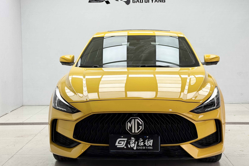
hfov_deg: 32.4
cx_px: 134
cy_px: 59
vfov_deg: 21.8
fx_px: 429
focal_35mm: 62
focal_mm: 6.76
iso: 64
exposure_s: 1/563
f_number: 1.78
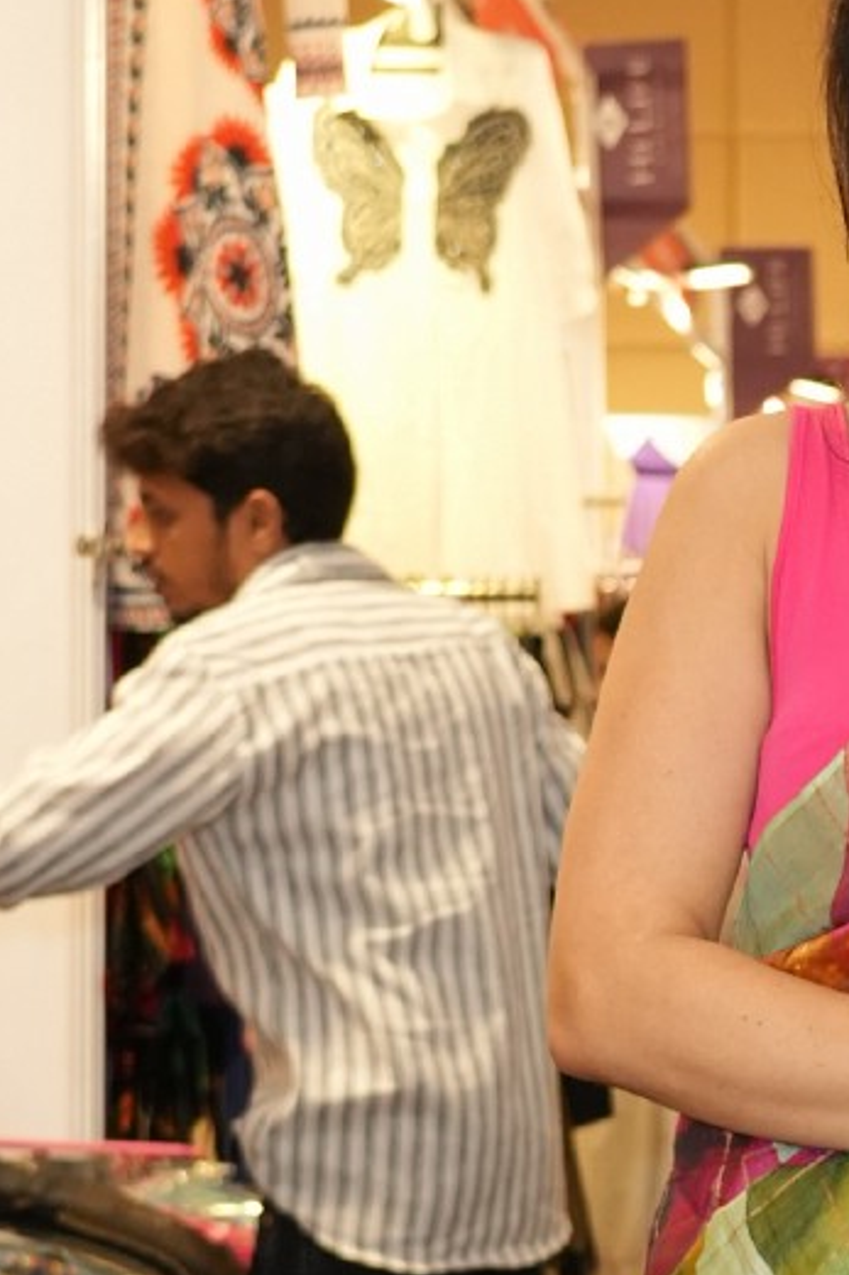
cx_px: 1155
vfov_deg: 16.3
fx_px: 4424
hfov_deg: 10.7
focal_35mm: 125
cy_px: 1052
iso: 1250
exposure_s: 1/125
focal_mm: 31
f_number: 4
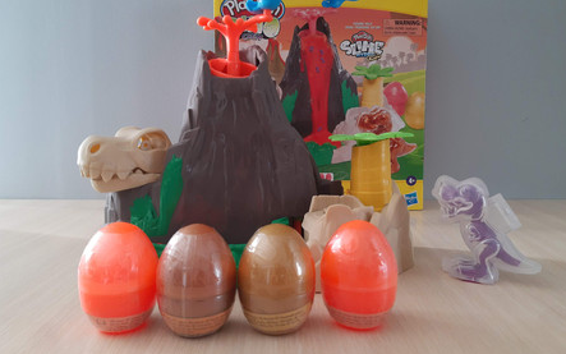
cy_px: 153
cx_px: 286
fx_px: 432
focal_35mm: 28
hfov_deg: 66.5
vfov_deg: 44.5
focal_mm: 4.75
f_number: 1.7
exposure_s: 1/50
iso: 48
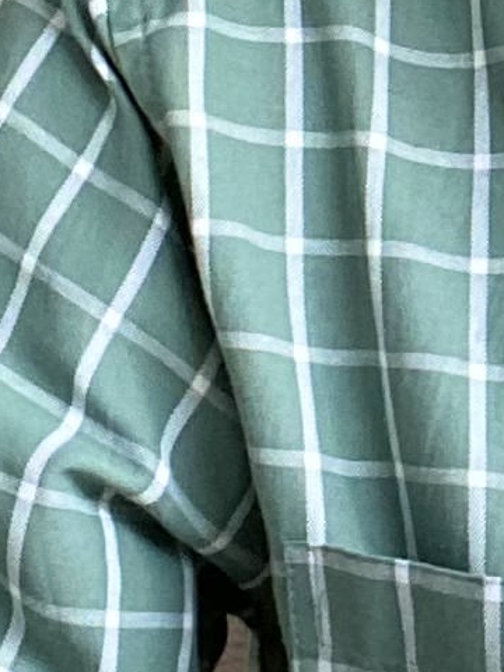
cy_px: -319
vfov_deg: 9.9
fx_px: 3747
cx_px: 1098
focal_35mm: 193
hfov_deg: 7.3
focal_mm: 2.71
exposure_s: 1/60
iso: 100
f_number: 2.2
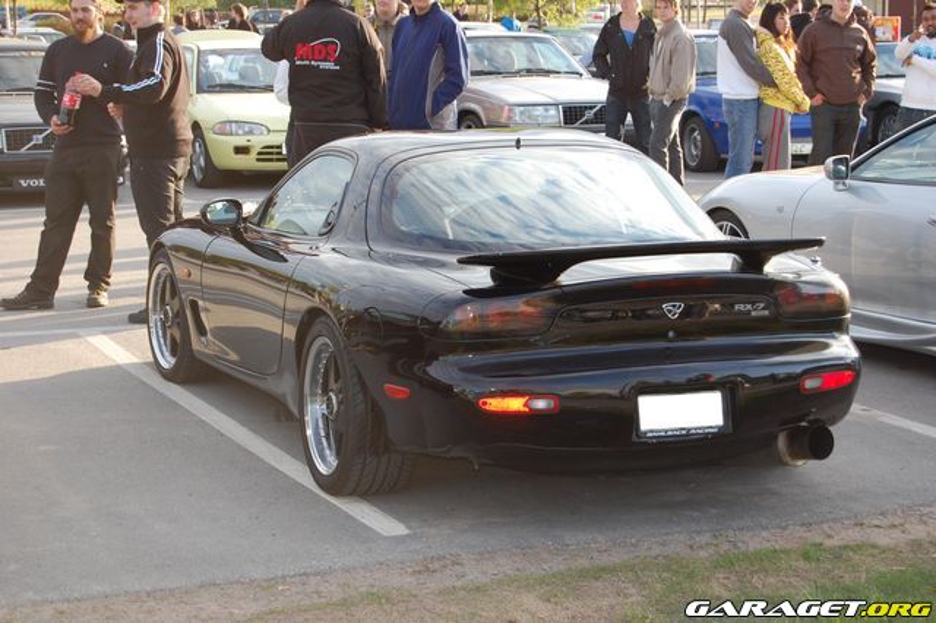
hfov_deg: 24.6
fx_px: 2144
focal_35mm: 82
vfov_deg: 16.5
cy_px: 312
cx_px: 468
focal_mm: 55
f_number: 5.6
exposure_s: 1/200
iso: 400
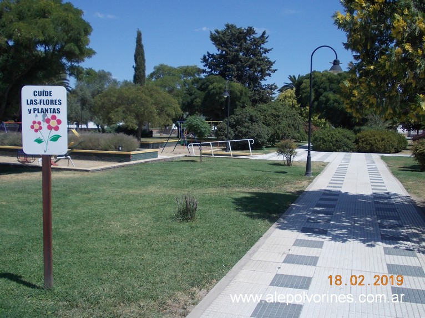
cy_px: 159
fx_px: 466
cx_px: 212
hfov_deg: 49.0
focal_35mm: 38
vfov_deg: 37.7
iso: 80
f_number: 6.2
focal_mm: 5.3
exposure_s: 1/400
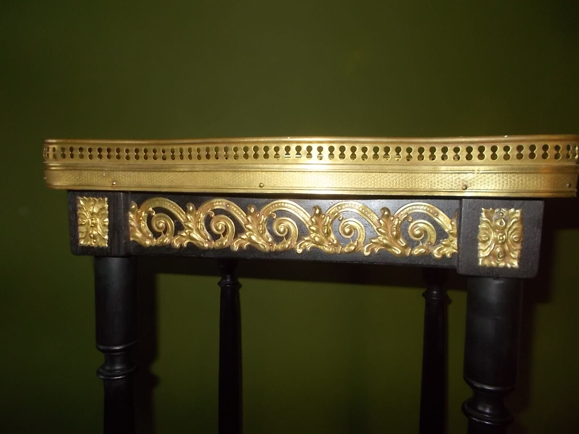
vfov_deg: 53.1
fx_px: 435
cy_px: 217
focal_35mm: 26
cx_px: 290
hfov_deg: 67.3
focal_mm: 4.6
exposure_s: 1/25
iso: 200
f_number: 3.2
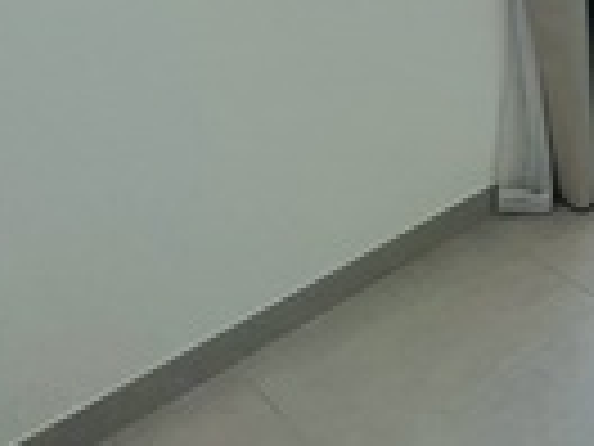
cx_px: 893
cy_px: -146
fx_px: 772
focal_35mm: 45
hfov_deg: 28.0
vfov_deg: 26.7
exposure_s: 1/99
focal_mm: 1.57
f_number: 1.8
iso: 40
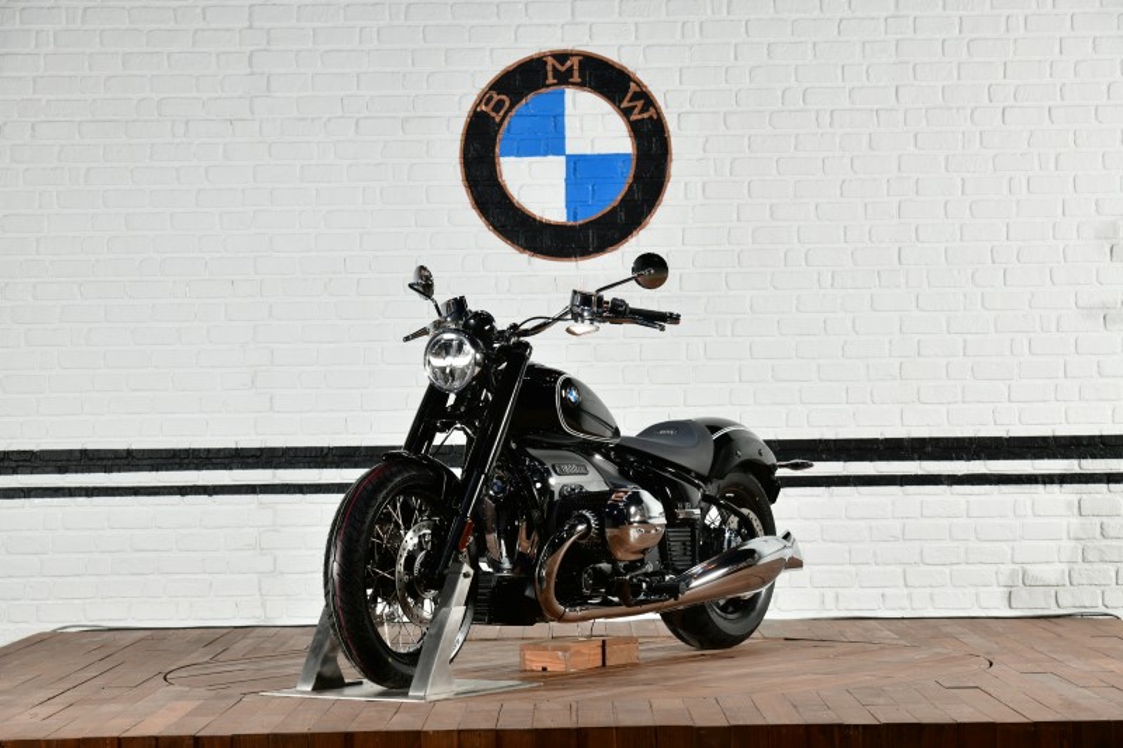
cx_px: 562
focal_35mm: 98
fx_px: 3056
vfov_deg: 14.0
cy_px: 374
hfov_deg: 20.8
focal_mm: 98
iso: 200
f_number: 7.1
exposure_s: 1/100
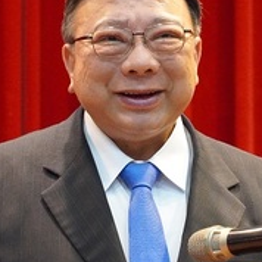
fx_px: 3975
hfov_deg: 3.8
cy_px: 137
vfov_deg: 3.8
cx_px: 150
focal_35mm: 464
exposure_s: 1/100
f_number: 5.6
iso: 6400
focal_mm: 135
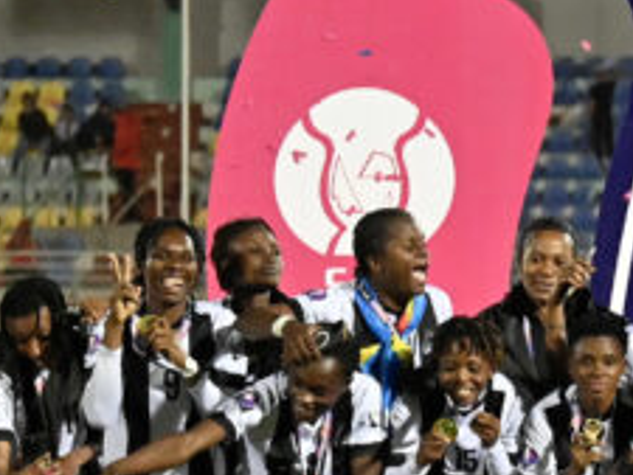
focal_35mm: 323
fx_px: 5910
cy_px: 431
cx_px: 861
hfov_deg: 6.1
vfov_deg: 4.6
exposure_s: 1/3200
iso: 8000
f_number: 2.8
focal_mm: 74
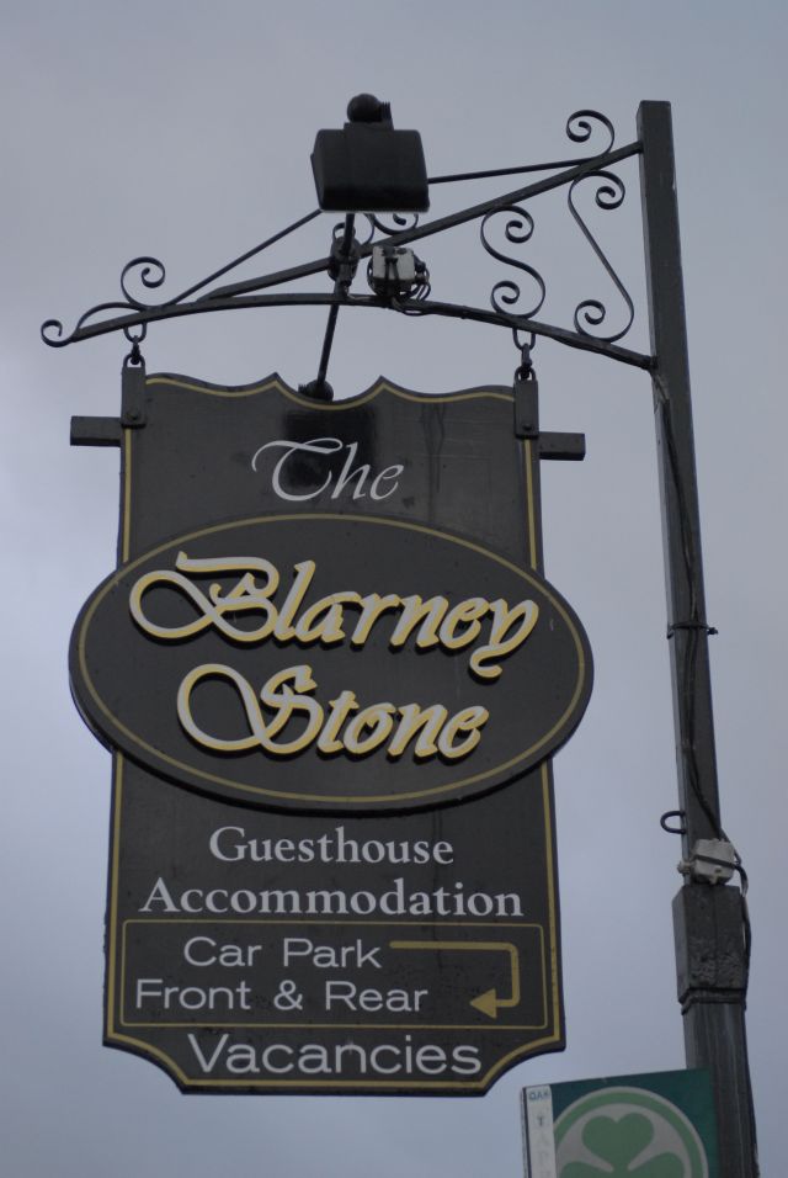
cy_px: 589
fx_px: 2553
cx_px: 394
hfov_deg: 17.5
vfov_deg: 26.0
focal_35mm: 78
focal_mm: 52
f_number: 2.8
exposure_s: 1/1250
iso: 500
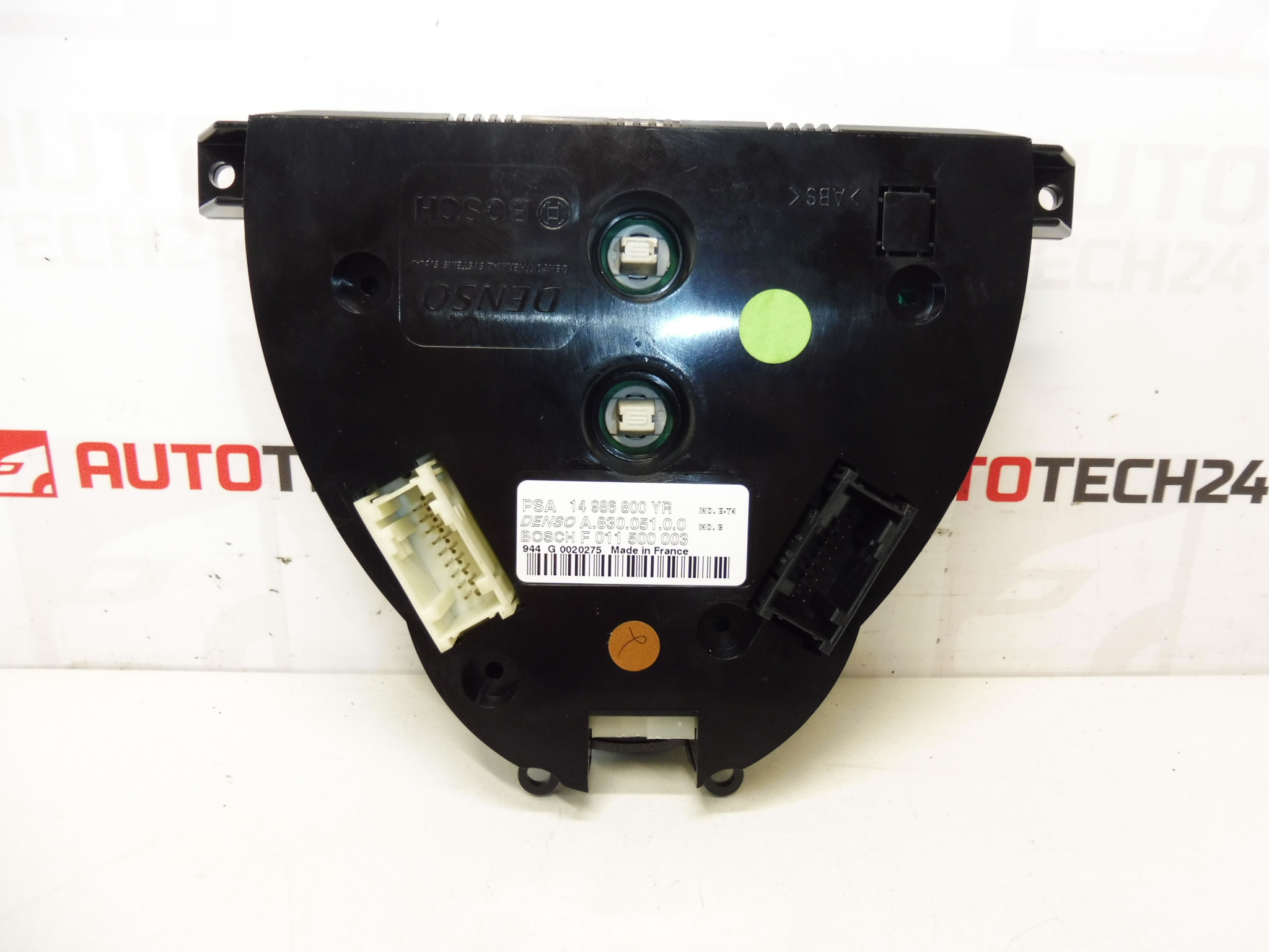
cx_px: 634
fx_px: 916
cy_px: 476
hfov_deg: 69.4
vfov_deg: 54.9
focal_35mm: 25
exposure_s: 1/60
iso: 200
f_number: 3.5
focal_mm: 4.4
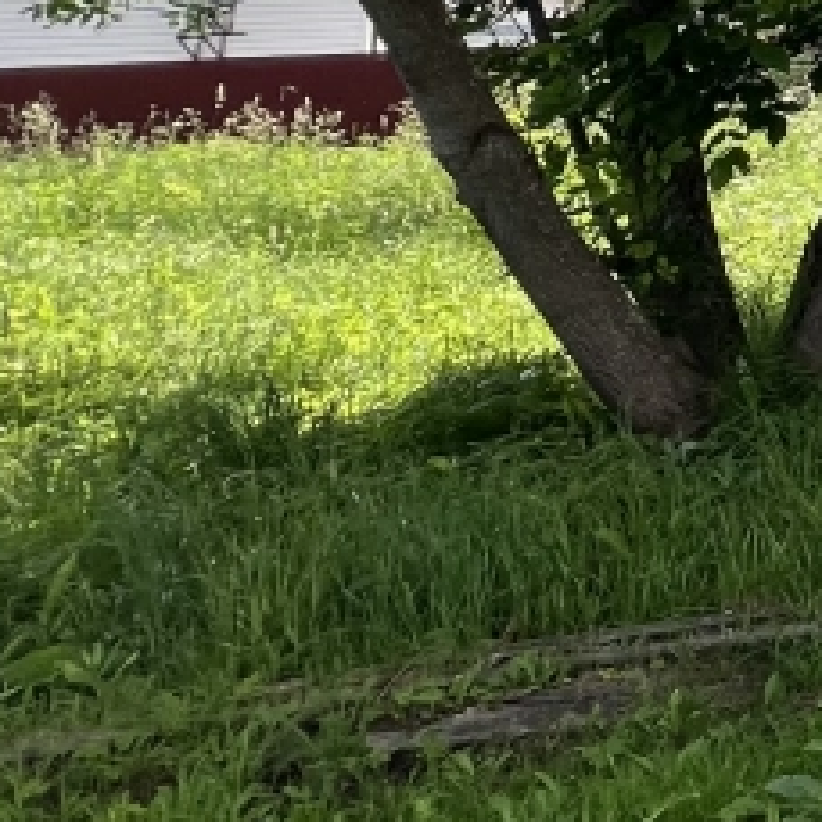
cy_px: -257
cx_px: 1766
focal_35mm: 63
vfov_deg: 23.9
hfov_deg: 17.1
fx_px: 1693
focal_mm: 1.57
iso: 32
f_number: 1.8
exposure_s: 1/227
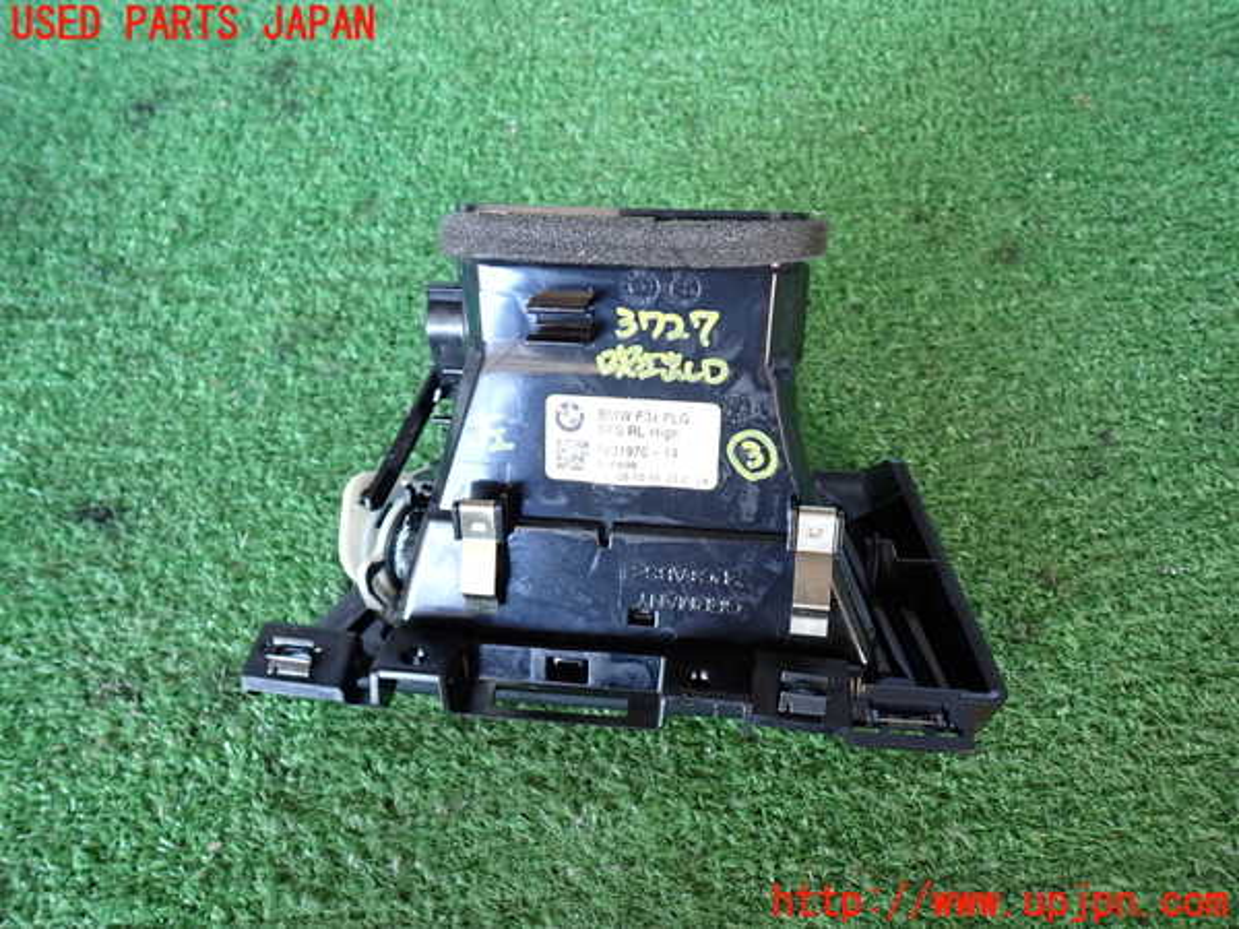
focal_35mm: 28
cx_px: 620
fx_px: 1002
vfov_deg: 49.7
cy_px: 464
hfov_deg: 63.4
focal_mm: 5.05
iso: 200
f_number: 2.2
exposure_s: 1/40
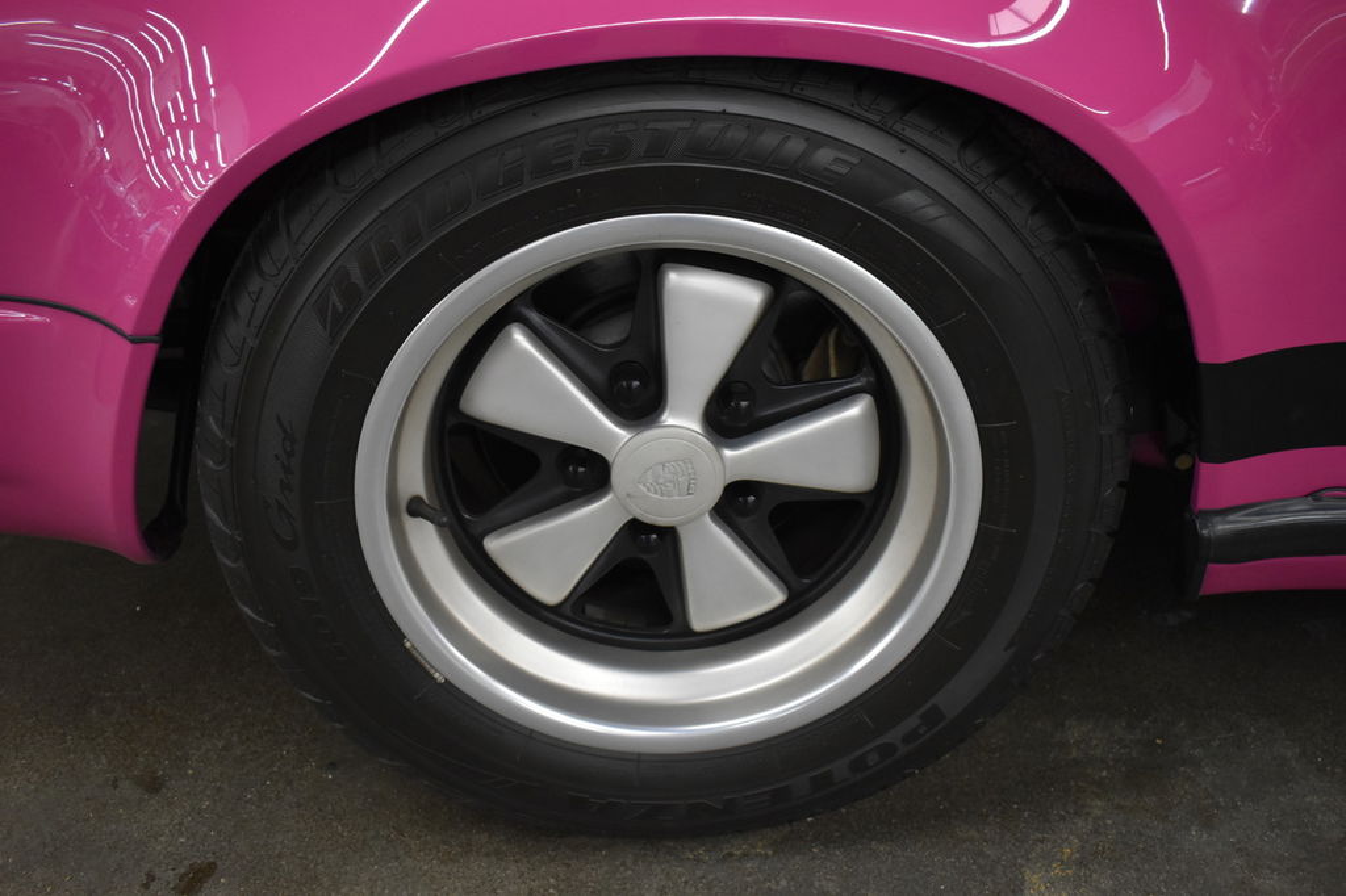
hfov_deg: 53.1
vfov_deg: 36.8
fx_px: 1345
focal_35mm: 36
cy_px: 448
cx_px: 673
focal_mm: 24
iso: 1600
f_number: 4
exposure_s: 1/125
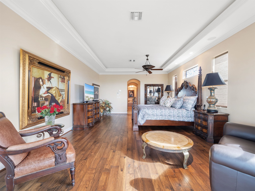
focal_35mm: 14
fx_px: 103
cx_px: 128
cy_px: 96
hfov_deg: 102.1
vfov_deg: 85.7
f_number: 7.1
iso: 200
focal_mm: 7
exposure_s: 1/2
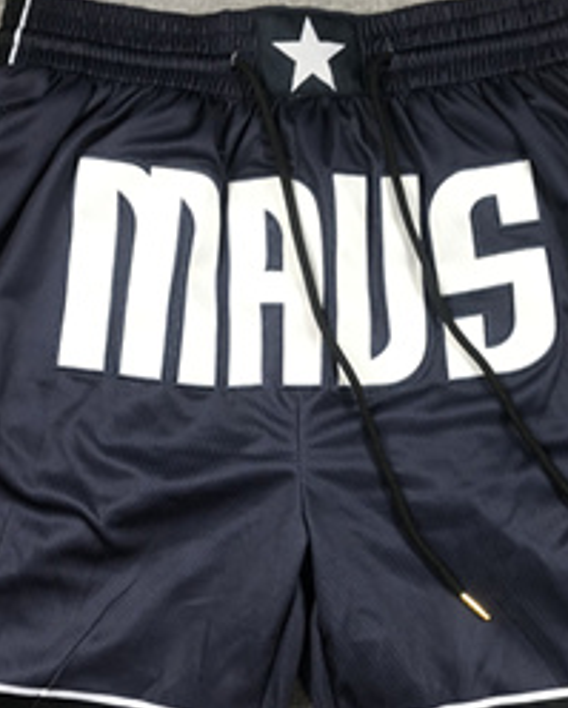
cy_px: 427
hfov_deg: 27.6
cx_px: 323
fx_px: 1154
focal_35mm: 55
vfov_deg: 34.0
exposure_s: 1/50
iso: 20
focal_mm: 3.99
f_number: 1.8
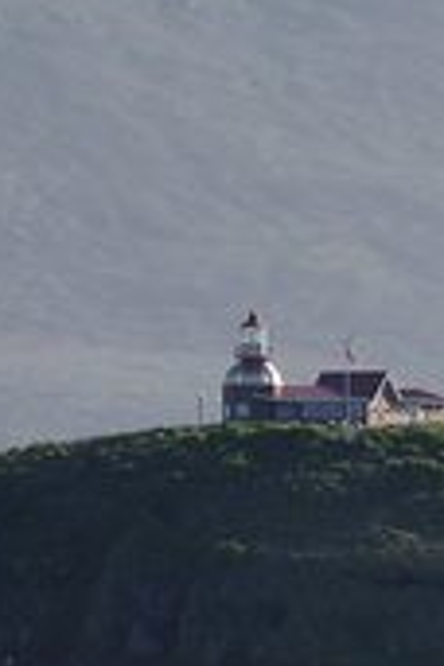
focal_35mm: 877
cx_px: 132
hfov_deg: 1.6
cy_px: 382
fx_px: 16223
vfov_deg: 2.4
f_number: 9
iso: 200
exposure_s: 1/1250
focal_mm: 250
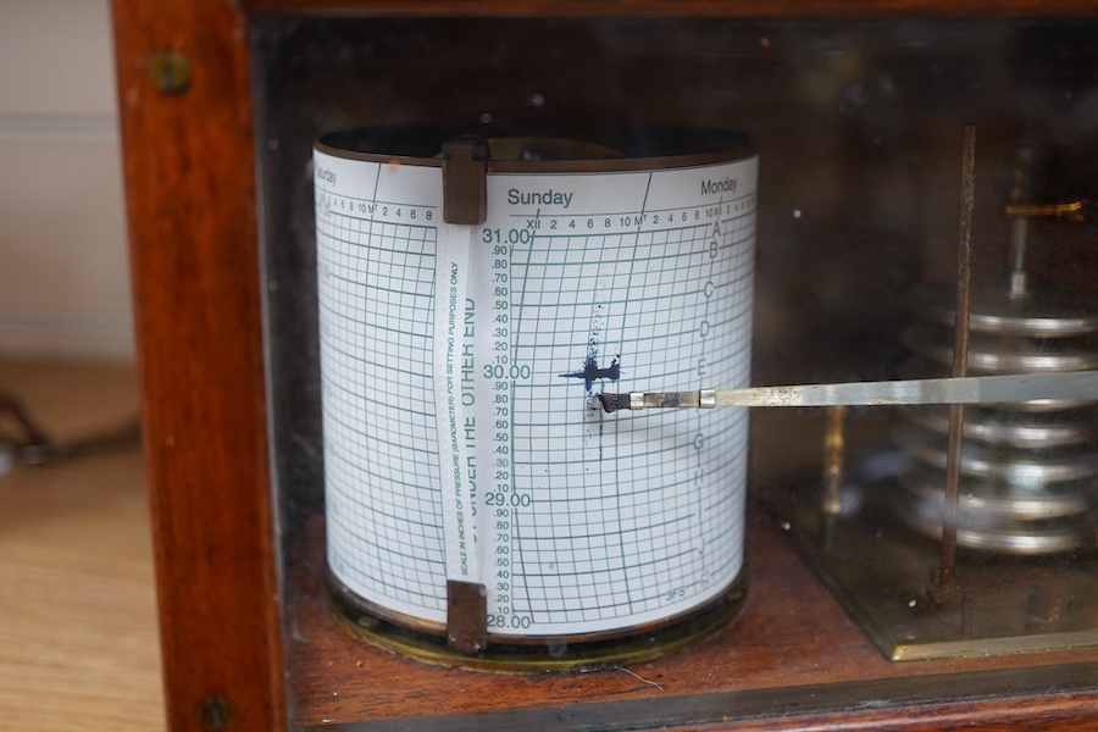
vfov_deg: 29.9
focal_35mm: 45
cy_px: 366
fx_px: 1372
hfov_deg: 43.6
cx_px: 549
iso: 1250
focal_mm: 30
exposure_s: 1/125
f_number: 3.5
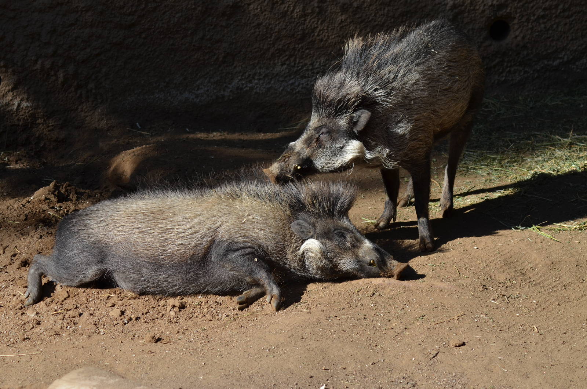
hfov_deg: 11.4
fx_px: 2929
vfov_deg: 7.6
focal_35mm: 180
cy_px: 194
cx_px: 294
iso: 200
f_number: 6.3
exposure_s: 1/640
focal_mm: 120
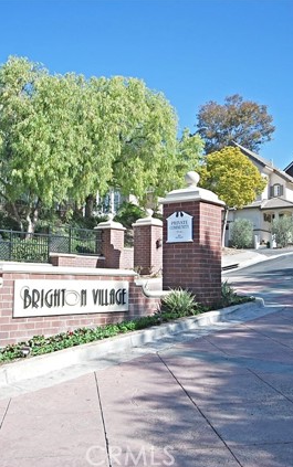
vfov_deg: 52.7
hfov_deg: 34.0
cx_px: 87
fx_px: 472
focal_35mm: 37
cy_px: 235
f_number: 8
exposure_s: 1/250
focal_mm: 16
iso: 100
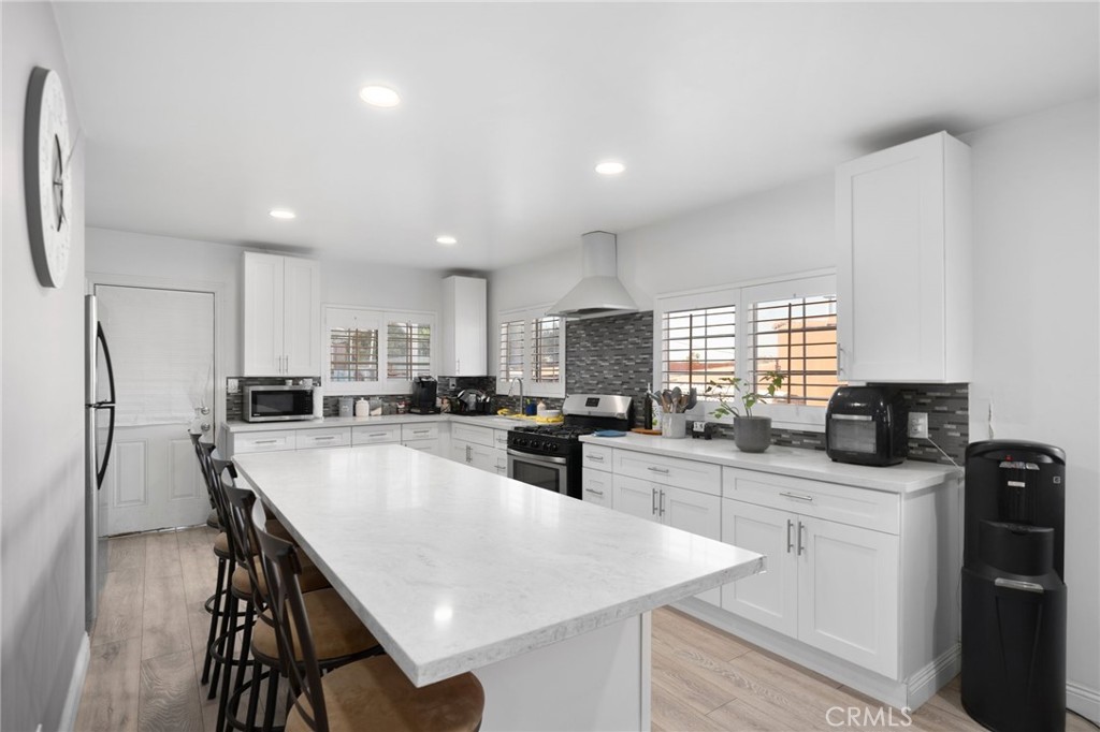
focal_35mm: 17
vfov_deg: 70.4
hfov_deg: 93.3
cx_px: 550
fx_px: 519
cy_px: 366
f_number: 5.6
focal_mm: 17
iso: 250
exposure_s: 1/4
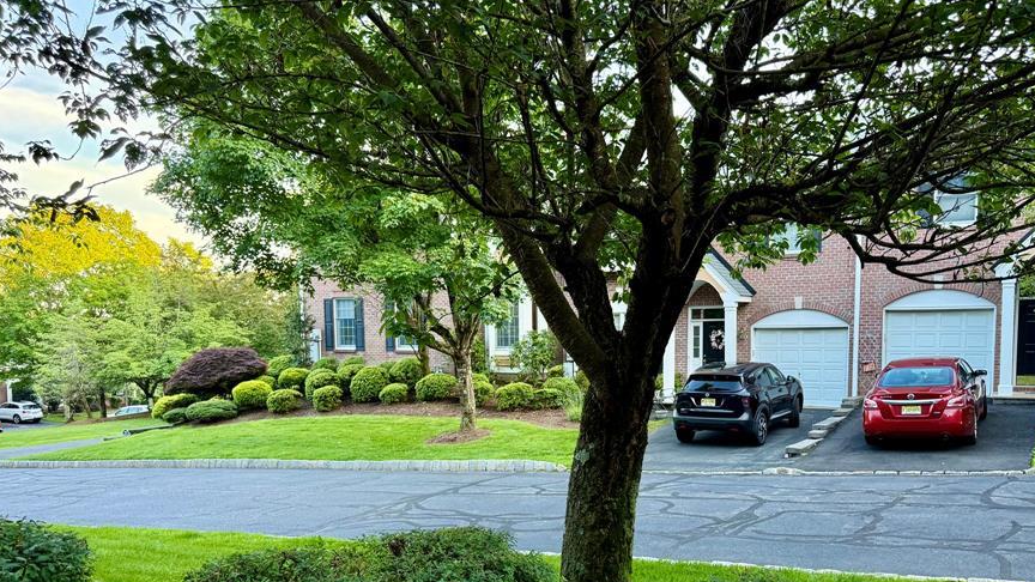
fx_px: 851
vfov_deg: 37.3
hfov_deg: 62.5
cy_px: 401
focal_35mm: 31
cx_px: 565
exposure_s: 1/165
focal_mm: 6.76
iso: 200
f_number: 1.78
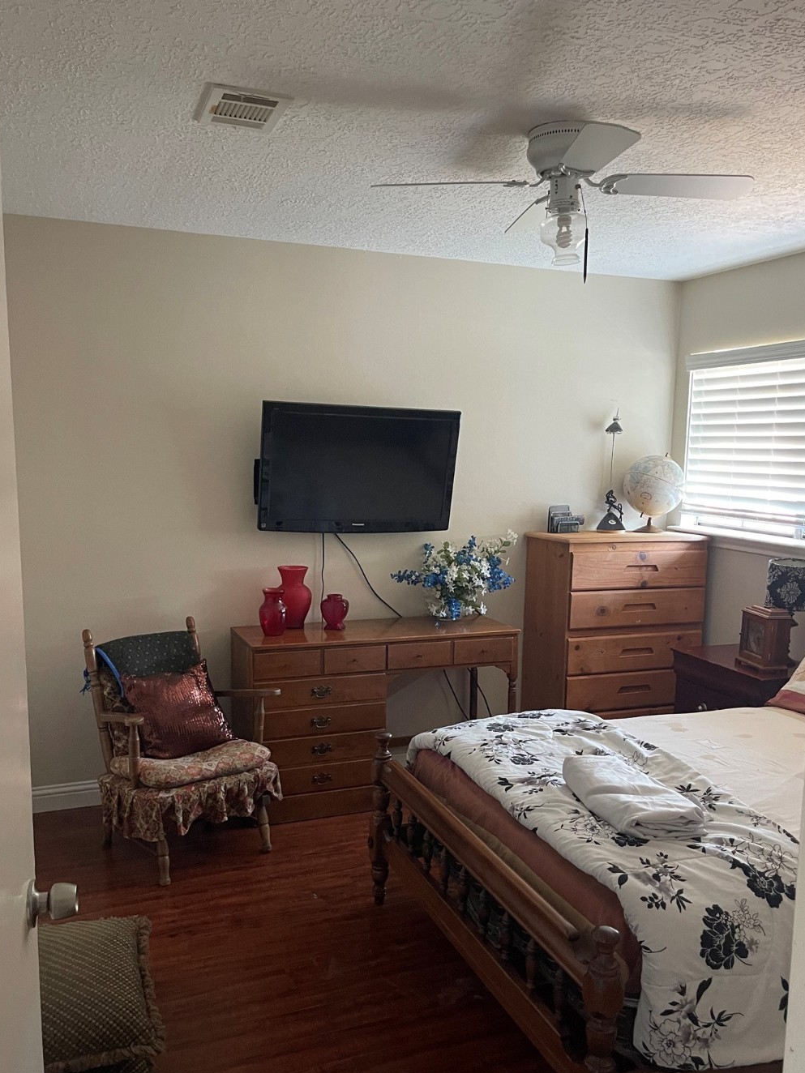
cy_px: 603
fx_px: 899
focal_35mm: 29
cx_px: 435
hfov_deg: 48.2
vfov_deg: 61.5
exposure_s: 1/40
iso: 400
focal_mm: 5.1
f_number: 1.6
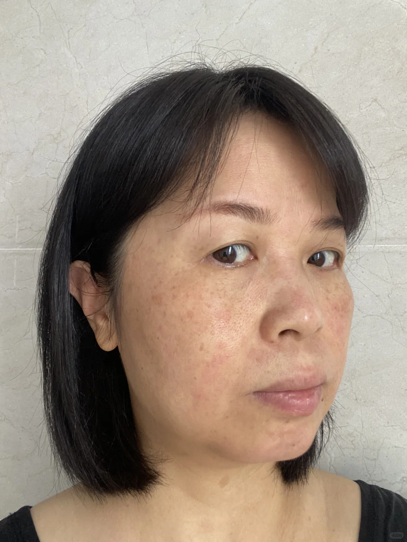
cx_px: 204
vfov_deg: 60.0
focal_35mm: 30
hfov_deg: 46.8
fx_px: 470
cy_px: 271
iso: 160
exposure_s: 1/60
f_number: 2.2
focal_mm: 2.71
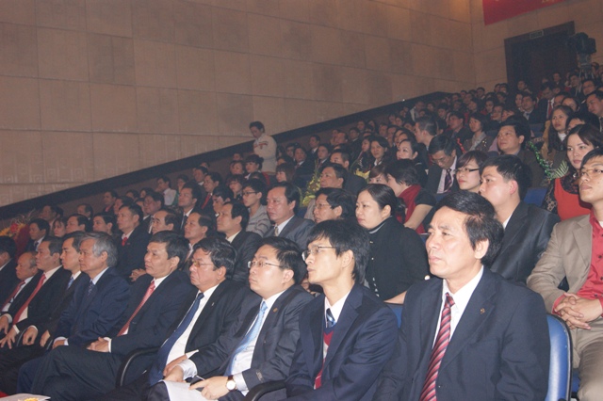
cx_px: 302
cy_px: 200
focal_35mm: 39
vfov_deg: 34.2
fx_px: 653
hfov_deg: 49.6
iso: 400
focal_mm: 26
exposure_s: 1/60
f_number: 5.6
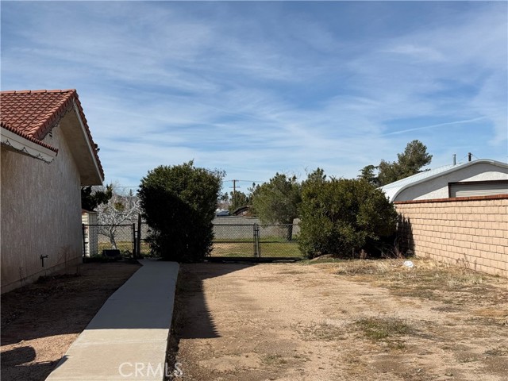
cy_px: 190
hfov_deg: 39.7
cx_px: 254
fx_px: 704
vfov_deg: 30.3
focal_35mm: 48
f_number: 1.78
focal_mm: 6.76
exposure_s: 1/7874
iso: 80
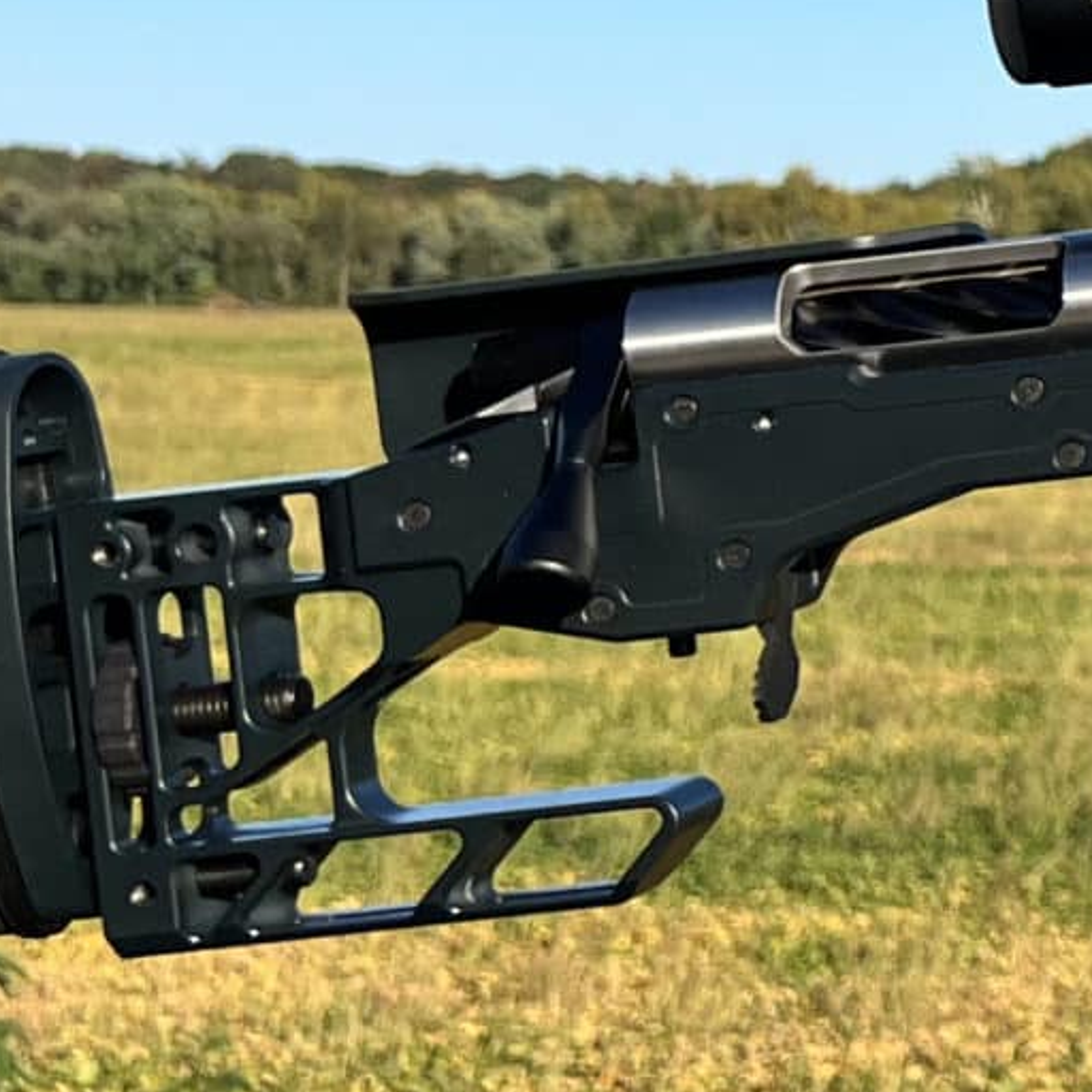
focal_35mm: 115
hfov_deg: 12.9
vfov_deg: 15.0
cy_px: 87
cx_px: 2274
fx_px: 4104
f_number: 1.5
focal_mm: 5.7
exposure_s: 1/3831
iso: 50
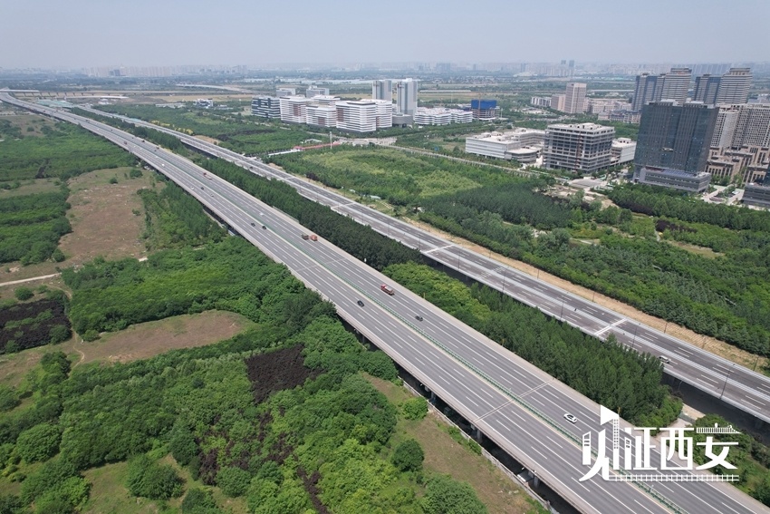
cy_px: 257
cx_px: 385
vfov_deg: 57.2
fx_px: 471
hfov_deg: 78.6
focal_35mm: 22
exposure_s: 1/1600
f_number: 2.8
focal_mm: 8.38
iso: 100
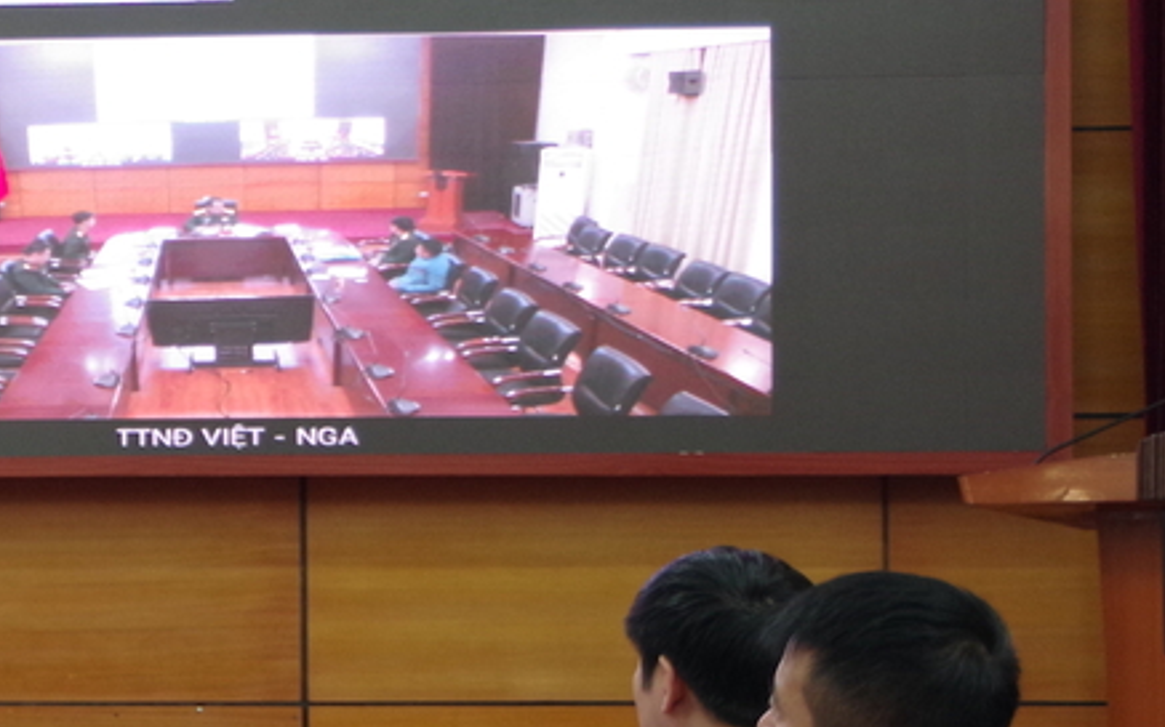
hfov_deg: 12.2
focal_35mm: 161
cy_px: 471
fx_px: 5111
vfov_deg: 8.1
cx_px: -778
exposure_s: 1/40
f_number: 4.5
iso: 800
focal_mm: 31
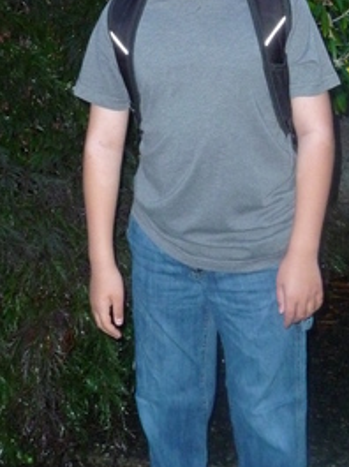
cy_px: 99
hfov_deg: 18.8
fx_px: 1051
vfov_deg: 24.7
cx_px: 204
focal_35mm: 78
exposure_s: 1/30
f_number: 4
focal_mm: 7.1
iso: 640
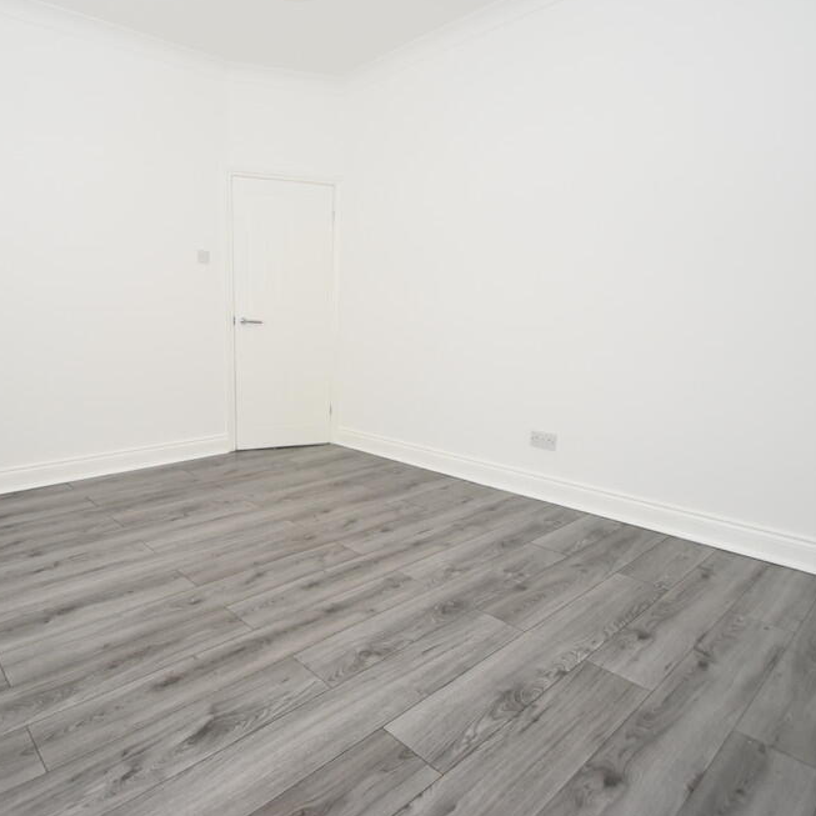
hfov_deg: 74.0
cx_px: 324
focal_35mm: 20
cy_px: 398
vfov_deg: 74.8
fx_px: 533
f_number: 5
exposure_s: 1/100
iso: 800
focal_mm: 10
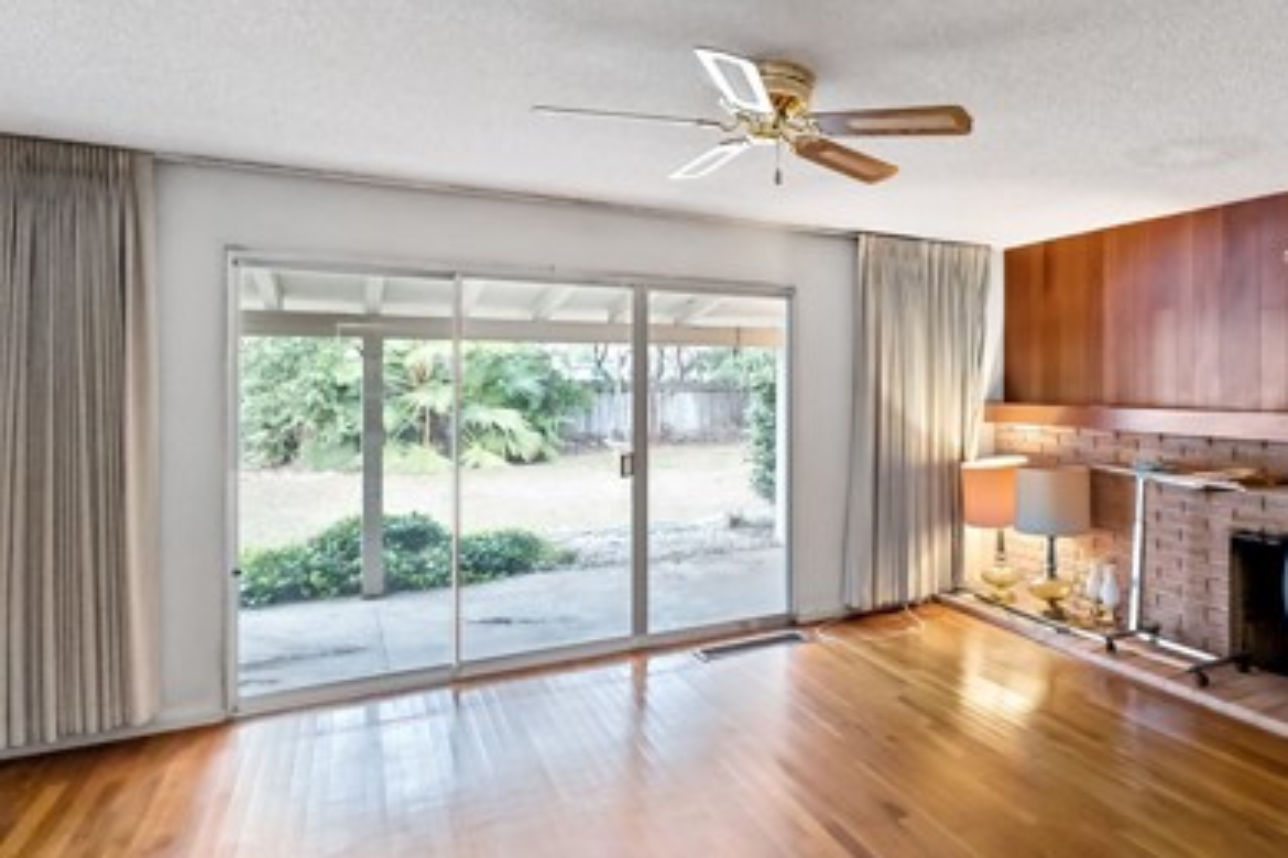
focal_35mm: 23
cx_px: 898
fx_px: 823
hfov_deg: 72.9
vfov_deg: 55.0
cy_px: 381
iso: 2000
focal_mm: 14
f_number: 2.8
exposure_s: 1/160
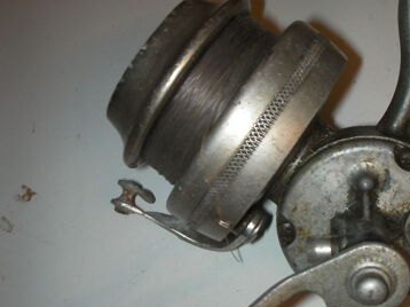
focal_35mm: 51
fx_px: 604
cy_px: 142
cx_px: 266
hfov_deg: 37.2
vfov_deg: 28.5
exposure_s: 1/30
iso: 200
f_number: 5.6
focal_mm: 6.3
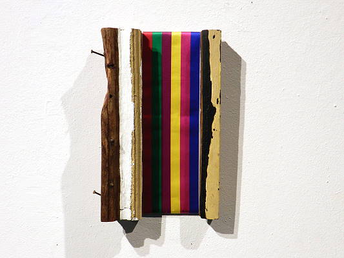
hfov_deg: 41.2
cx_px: 172
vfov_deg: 31.5
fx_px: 457
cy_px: 129
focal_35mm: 46
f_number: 4.2
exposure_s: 1/30
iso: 180
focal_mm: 8.1
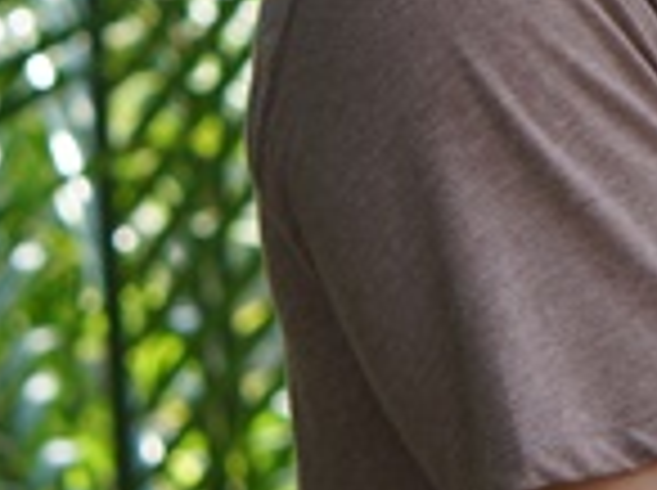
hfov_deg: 6.0
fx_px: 6082
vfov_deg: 4.6
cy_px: -43
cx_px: 1408
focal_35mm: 321
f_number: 4
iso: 160
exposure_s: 1/160
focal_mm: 50
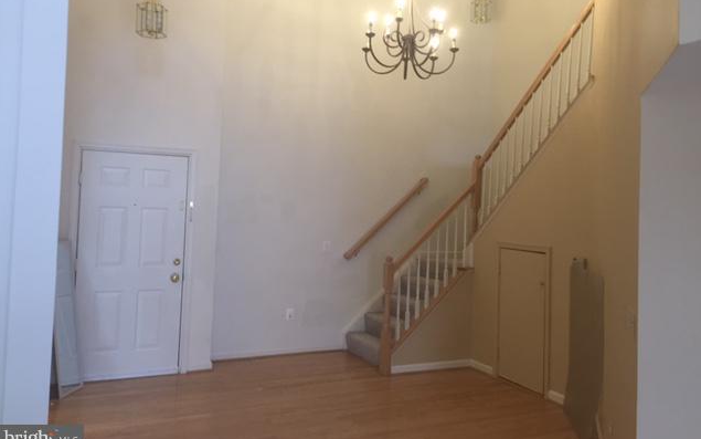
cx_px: 351
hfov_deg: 61.2
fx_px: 592
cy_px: 188
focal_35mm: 31
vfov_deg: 40.5
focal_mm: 4.15
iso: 100
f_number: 2.2
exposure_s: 1/30
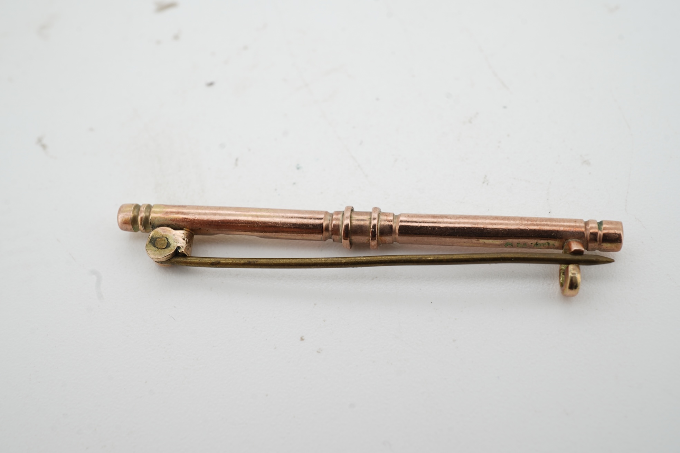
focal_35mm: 45
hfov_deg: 43.6
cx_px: 340
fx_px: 850
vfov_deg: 29.9
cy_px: 226
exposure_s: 1/60
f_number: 22
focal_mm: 30
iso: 80
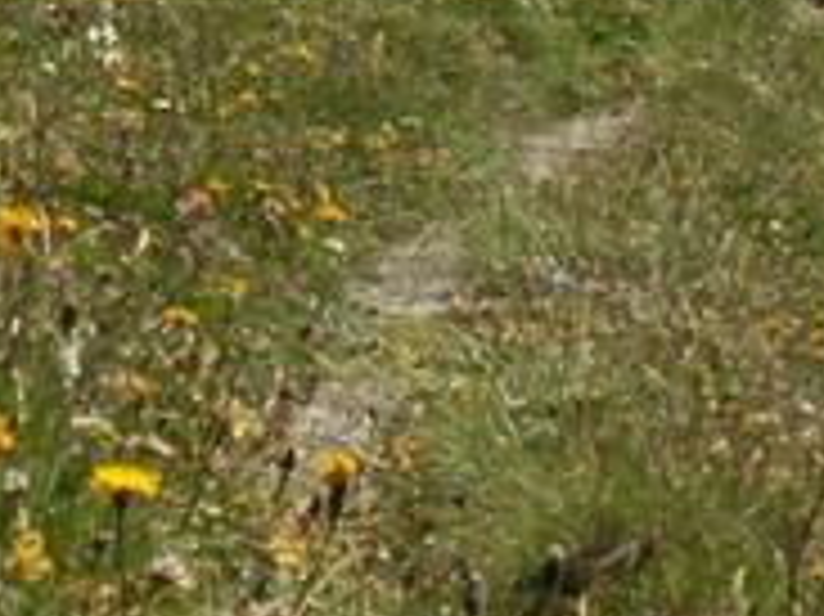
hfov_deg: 6.6
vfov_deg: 4.9
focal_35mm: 301
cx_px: 90
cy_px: -139
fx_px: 7160
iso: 50
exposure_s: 1/160
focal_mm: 14.38
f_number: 8
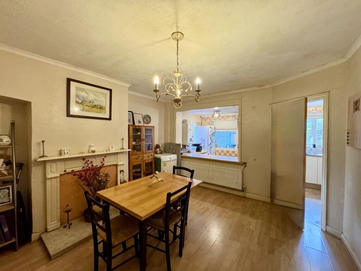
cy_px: 136
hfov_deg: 102.1
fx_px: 146
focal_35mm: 14
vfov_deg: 85.7
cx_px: 180
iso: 400
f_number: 2.2
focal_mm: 2.22
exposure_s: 1/50
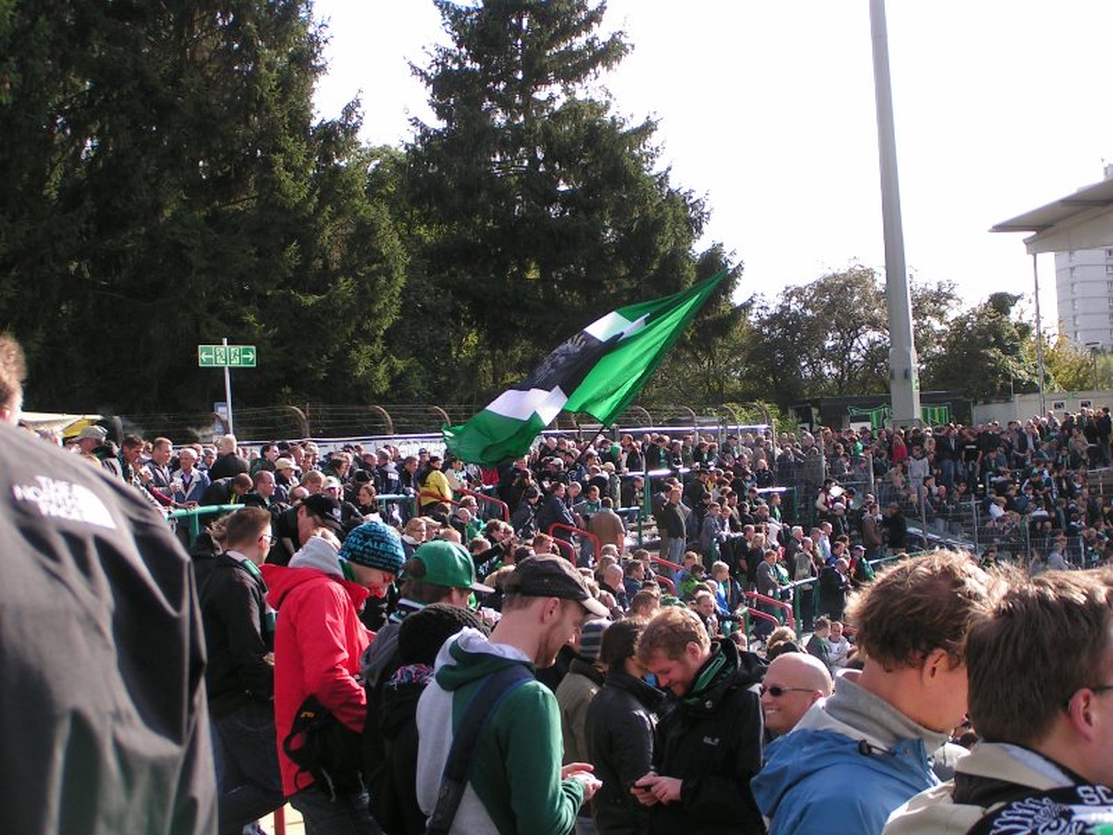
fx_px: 2026
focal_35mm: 63
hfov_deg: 30.7
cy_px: 418
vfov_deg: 23.3
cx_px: 556
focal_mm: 9.7
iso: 50
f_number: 5
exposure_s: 1/200
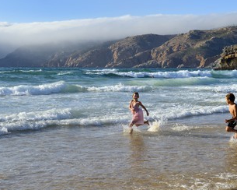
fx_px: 435
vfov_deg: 24.6
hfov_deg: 30.5
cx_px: 133
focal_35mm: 62
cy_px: 100
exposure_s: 1/500
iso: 200
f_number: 10
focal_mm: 48
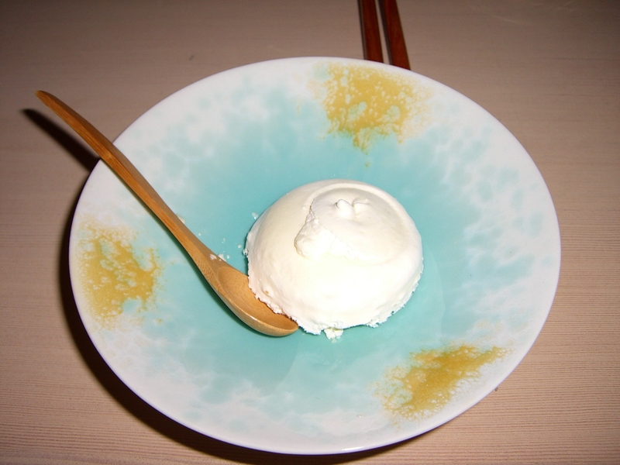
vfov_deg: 37.7
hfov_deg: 49.0
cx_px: 310
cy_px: 232
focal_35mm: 38
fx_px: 681
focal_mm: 6.2
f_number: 2.7
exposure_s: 1/60
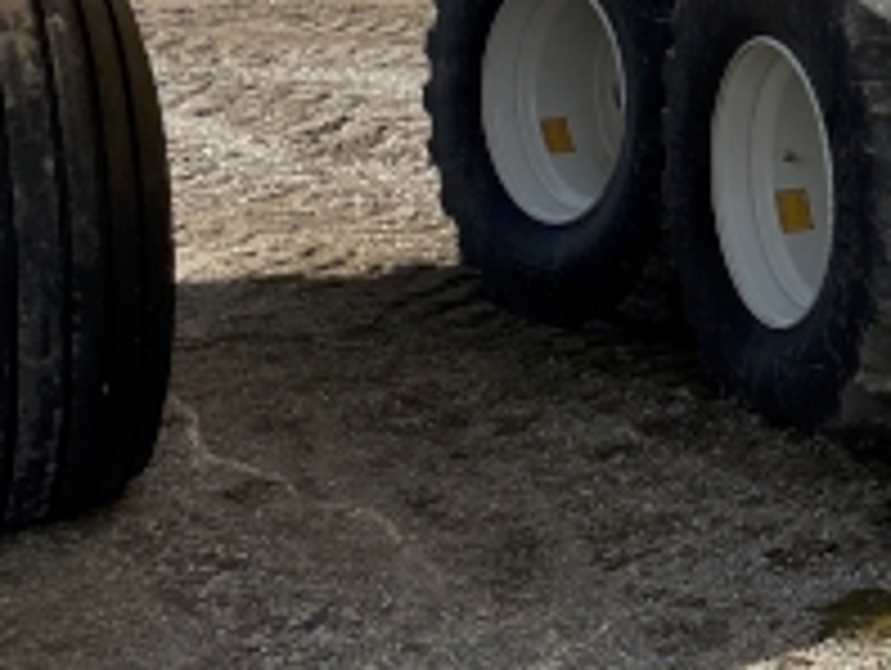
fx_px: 2706
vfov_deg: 13.8
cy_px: -112
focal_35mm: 105
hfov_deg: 15.4
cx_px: 1719
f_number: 1.8
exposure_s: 1/3497
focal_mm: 4.25
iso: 32
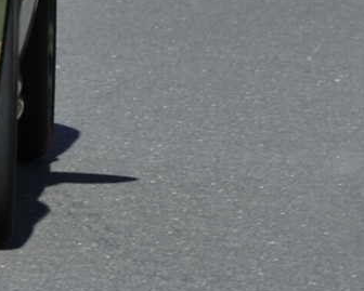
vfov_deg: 1.4
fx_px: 12015
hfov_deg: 1.7
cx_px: -465
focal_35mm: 1115
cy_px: -221
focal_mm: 200
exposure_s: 1/250
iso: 200
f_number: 11
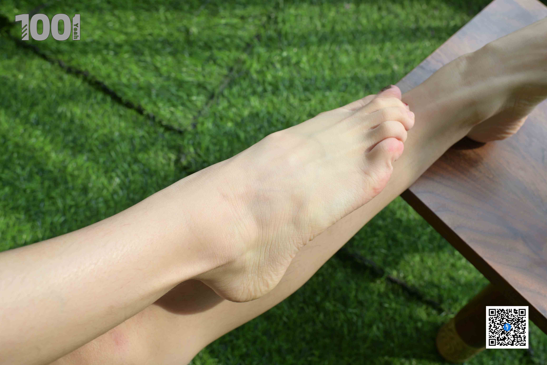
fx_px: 532
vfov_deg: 37.9
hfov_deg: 54.4
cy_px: 182
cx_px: 274
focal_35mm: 35
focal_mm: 35
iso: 200
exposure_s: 1/200
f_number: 6.3
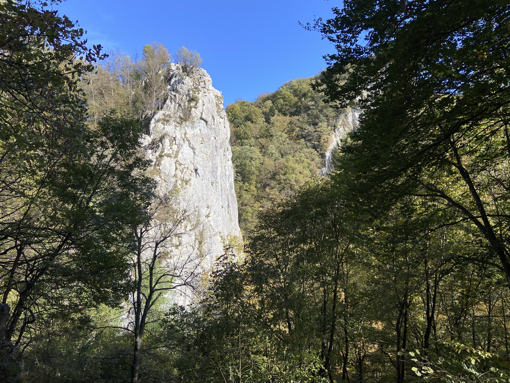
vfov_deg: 53.1
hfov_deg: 67.3
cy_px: 192
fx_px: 383
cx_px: 255
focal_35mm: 26
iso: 32
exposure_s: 1/1629
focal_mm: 4.25
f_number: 1.8
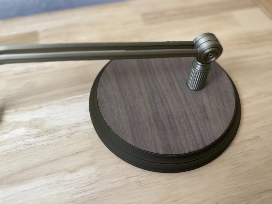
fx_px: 212
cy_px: 90
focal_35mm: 27
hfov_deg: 65.2
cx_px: 147
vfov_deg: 51.2
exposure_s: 1/120
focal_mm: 6.76
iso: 160
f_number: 1.78
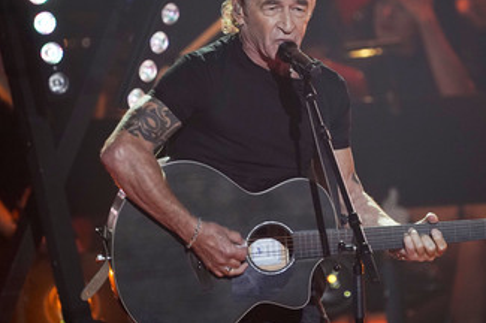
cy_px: 102
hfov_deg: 2.5
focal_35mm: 833
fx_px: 11234
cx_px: 277
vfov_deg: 1.6
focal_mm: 600
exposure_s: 1/160
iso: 4000
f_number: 6.3
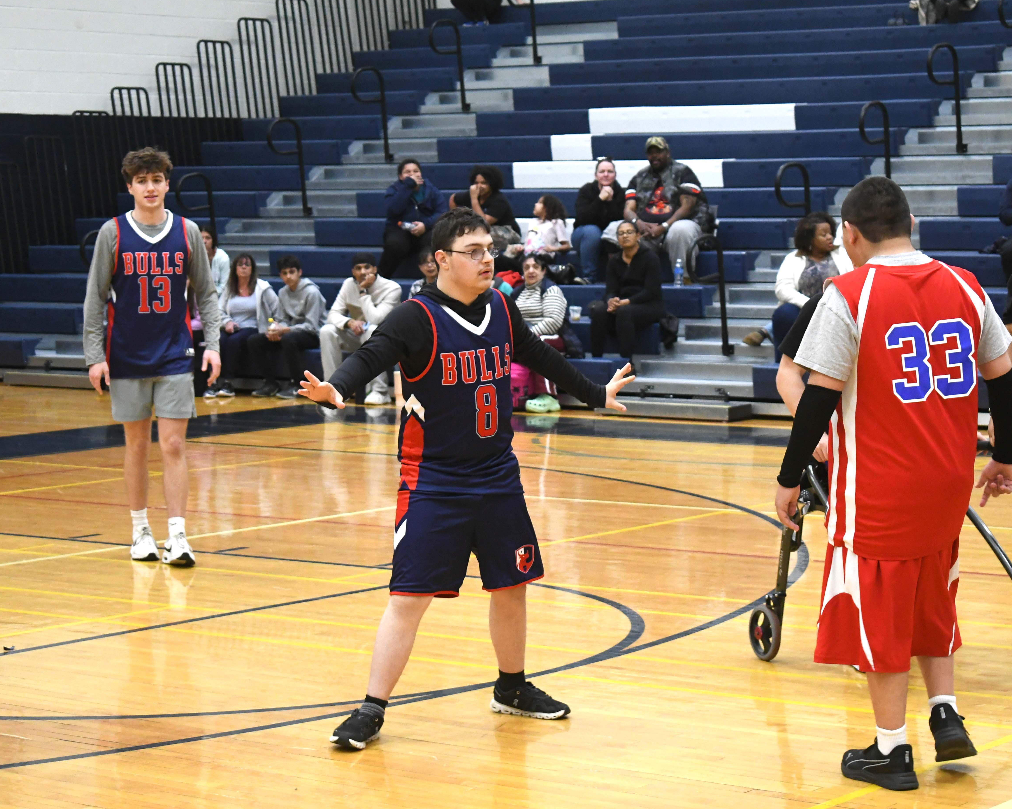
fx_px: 2786
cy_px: 405
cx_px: 589
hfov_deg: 20.6
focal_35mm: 93
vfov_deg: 16.5
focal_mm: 55
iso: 4000
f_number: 5.6
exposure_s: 1/160
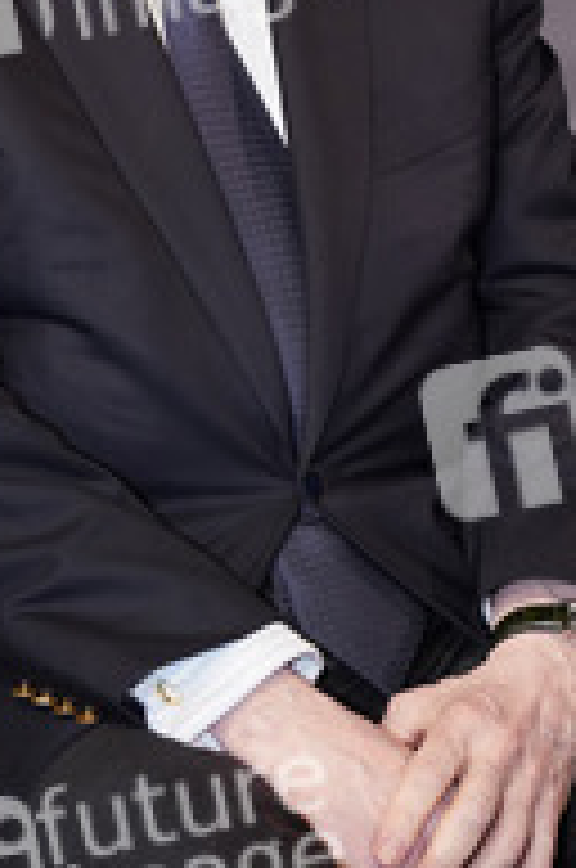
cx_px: 243
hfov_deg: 12.0
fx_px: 2746
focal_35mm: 114
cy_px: 189
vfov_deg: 17.8
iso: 2000
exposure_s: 1/125
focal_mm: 55
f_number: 5.6
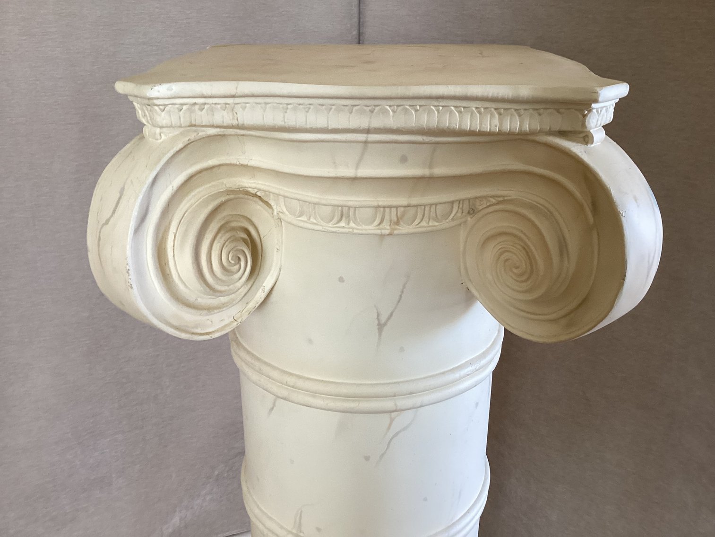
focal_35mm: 31
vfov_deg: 45.4
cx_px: 358
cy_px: 268
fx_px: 640
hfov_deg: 58.3
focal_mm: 3.3
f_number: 2.4
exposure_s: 1/60
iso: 160
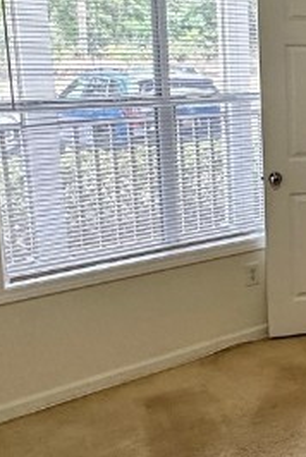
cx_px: 468
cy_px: 182
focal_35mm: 56
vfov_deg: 35.5
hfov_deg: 20.5
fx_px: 712
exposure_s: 1/120
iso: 250
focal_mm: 2.22
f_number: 2.2
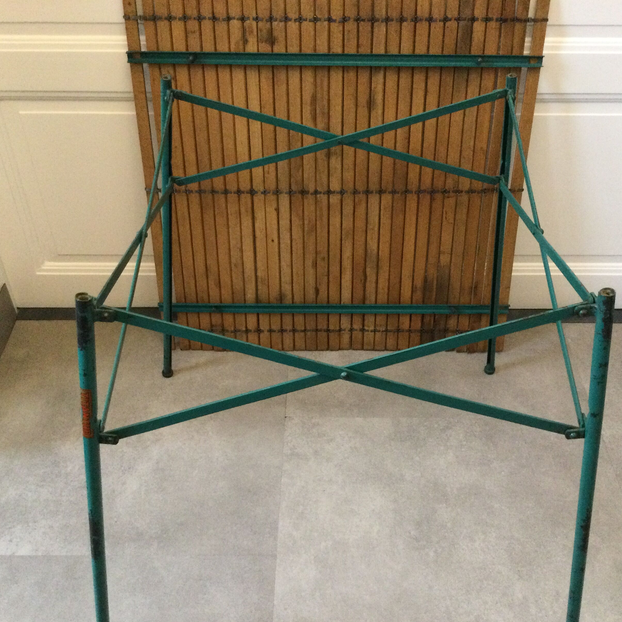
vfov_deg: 44.9
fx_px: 752
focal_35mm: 37
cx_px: 330
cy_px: 314
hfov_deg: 44.9
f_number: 2.4
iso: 250
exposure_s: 1/17
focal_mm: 3.3
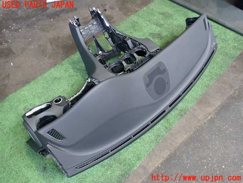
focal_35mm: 30
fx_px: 211
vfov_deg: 46.8
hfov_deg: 60.0
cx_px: 122
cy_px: 92
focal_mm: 5.4
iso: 320
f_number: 2.3
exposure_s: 1/30
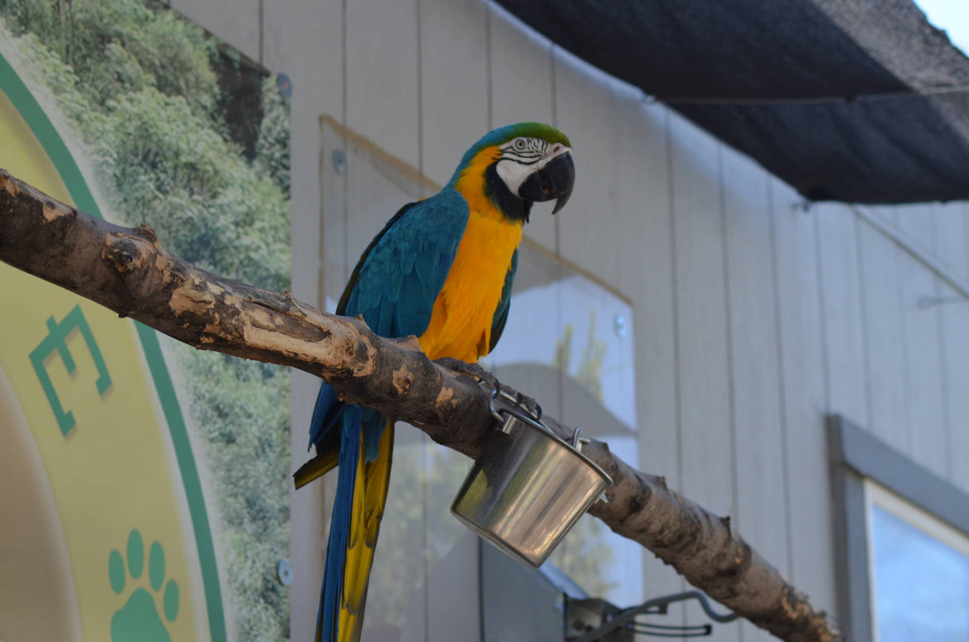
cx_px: 484
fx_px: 2821
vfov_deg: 13.0
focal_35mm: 105
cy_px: 321
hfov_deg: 19.5
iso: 400
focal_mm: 70
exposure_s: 1/500
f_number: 5.6
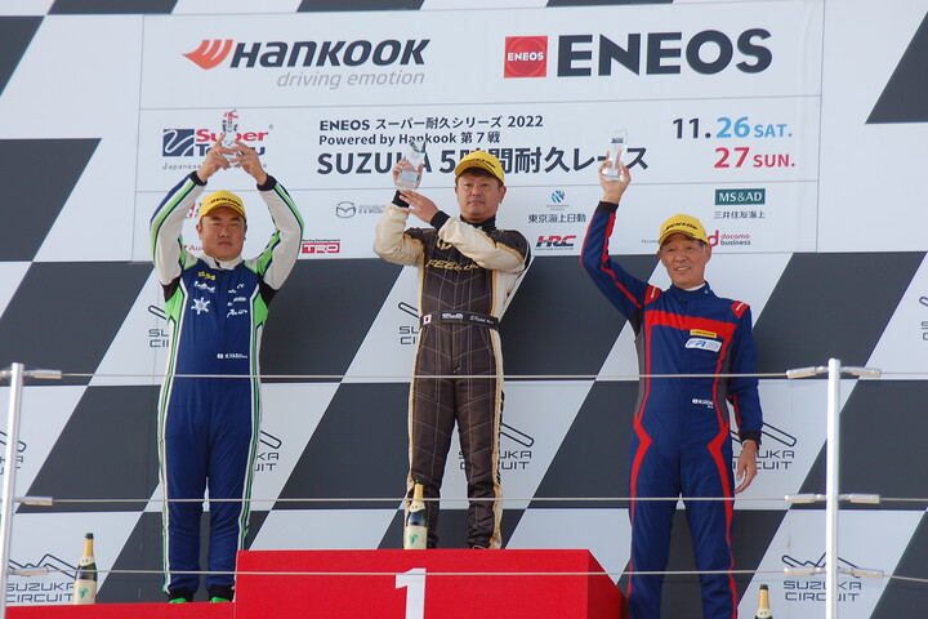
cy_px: 310
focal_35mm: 202
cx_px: 464
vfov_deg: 6.8
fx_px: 5220
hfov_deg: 10.2
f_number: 6.7
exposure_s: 1/180
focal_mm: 135
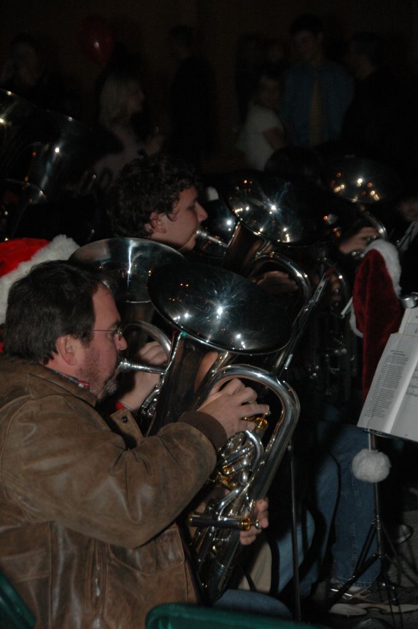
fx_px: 2357
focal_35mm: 135
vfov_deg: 15.2
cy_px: 314
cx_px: 209
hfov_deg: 10.1
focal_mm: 90
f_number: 5.3
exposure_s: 1/60
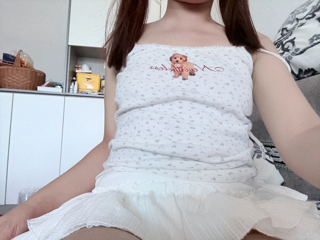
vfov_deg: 58.9
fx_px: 213
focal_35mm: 23
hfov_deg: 73.9
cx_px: 160
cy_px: 120
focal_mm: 2.69
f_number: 1.9
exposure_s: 1/71
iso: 80
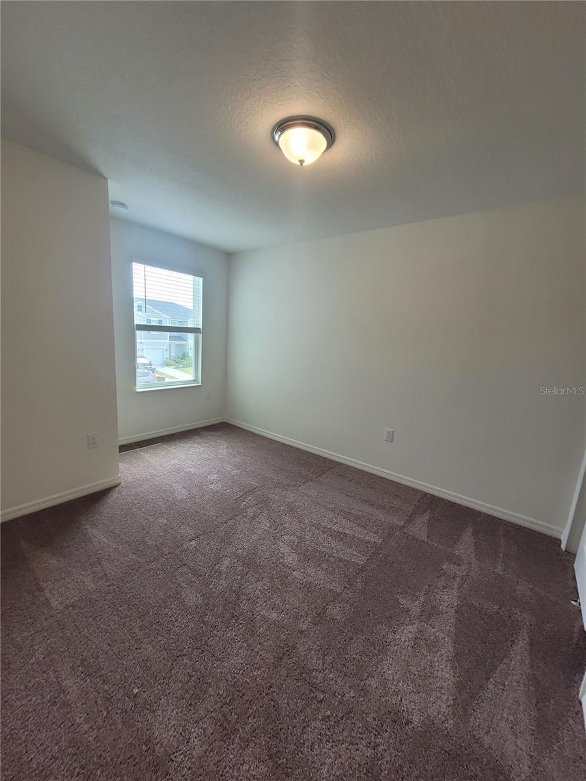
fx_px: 293
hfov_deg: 89.9
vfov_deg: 106.2
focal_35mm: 13
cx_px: 293
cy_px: 390
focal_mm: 1.74
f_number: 2.2
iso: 64
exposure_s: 1/60
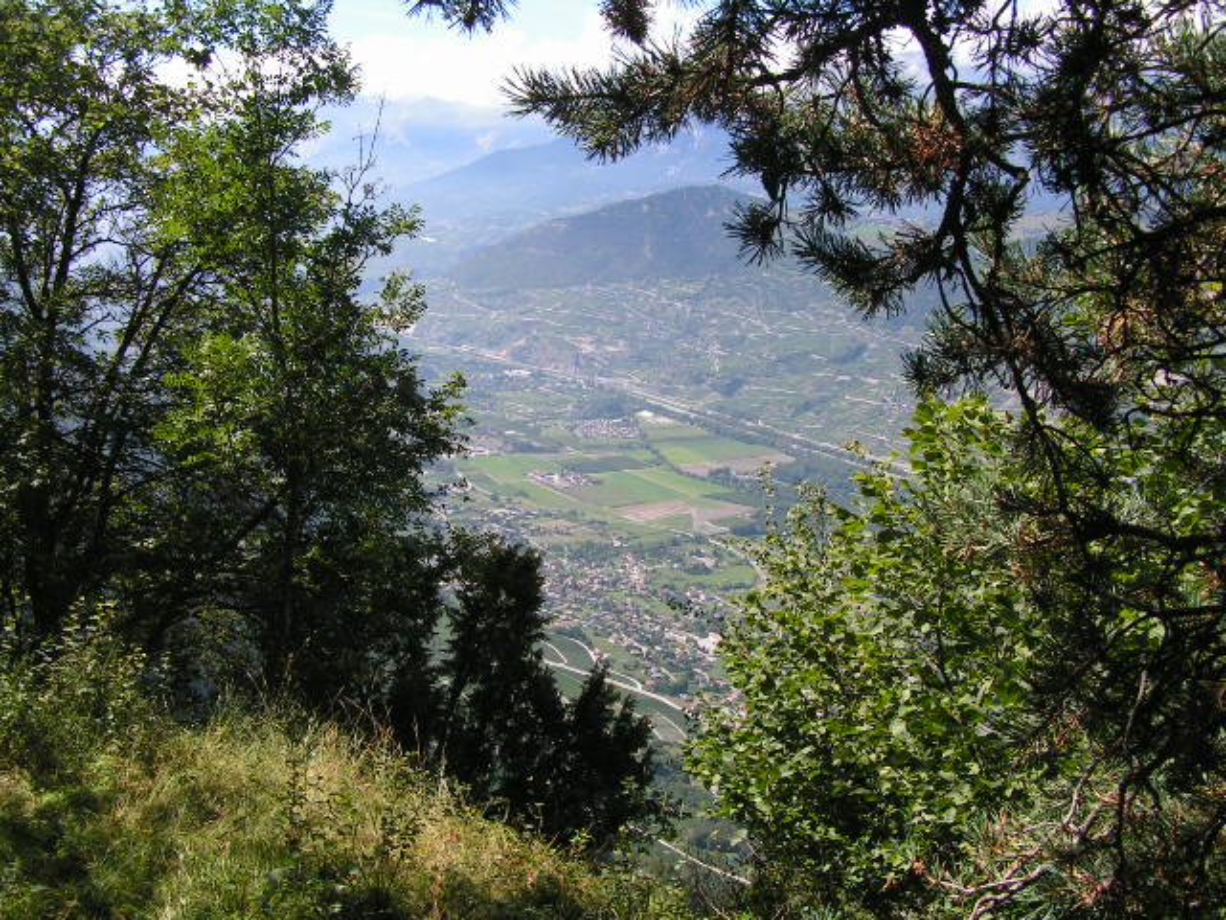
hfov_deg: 49.0
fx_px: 1346
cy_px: 460
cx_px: 613
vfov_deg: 37.7
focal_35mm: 38
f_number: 5.6
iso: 50
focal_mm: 6.3
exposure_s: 1/200
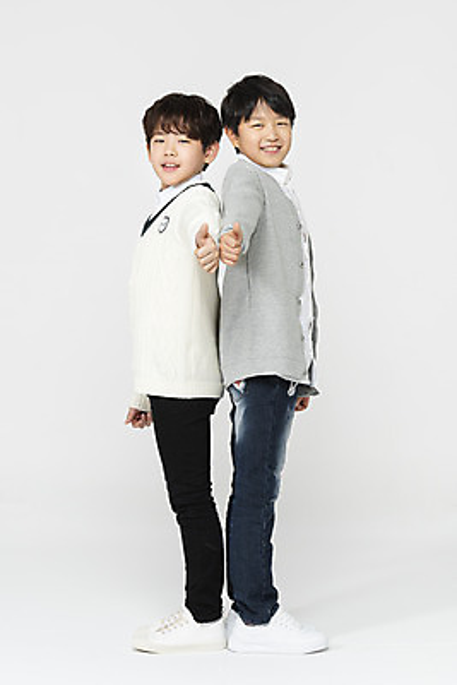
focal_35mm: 100
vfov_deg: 20.4
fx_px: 1902
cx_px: 228
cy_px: 342
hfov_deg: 13.7
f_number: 14
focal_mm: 100
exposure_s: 1/125
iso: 100
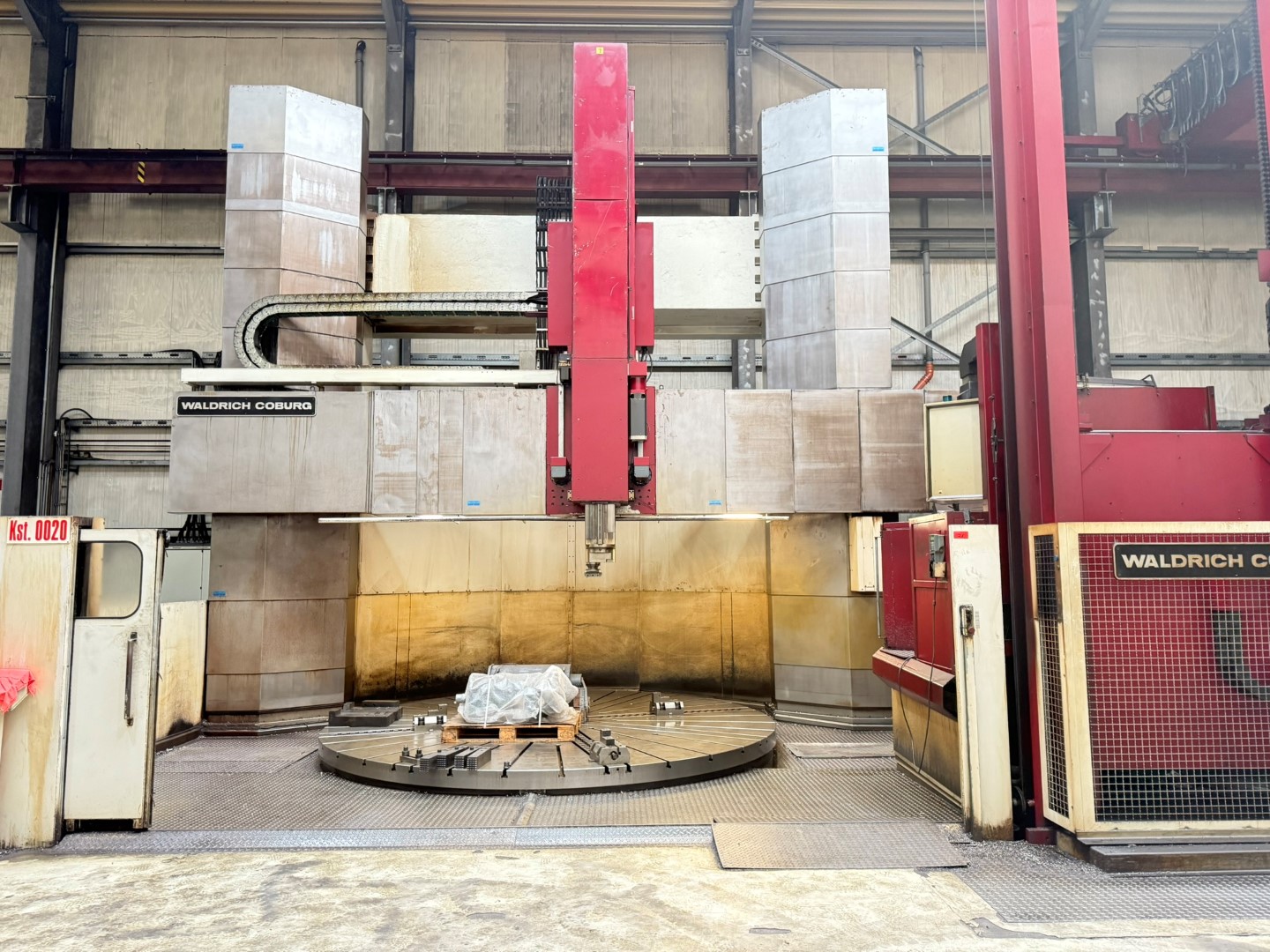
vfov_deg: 56.8
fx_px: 881
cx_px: 635
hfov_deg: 71.6
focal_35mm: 24
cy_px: 476
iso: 400
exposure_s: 1/50
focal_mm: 6.76
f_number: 1.78
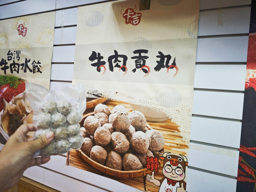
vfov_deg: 58.9
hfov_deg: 73.9
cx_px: 128
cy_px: 96
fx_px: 170
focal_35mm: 23
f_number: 2
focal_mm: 8.72
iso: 400
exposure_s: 1/120
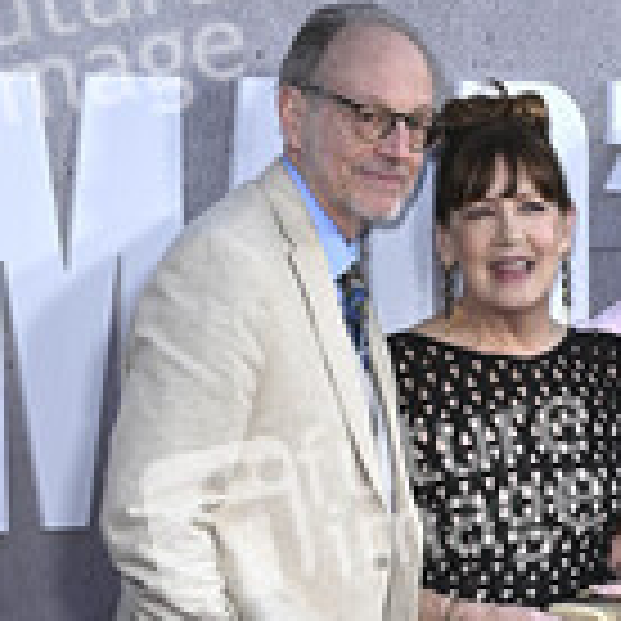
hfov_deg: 14.3
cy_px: 729
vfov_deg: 14.0
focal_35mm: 121
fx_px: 2456
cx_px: 504
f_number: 6.3
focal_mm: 49
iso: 800
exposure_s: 1/250
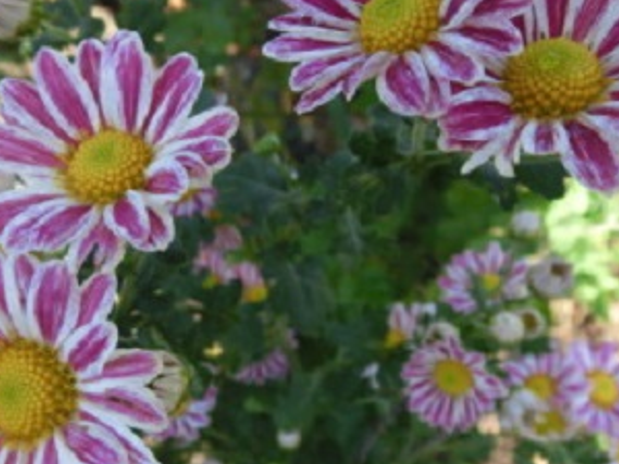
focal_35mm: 32
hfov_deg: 56.8
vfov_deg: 44.0
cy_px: 190
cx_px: 301
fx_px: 572
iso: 80
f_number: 3.3
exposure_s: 1/125
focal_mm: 4.4
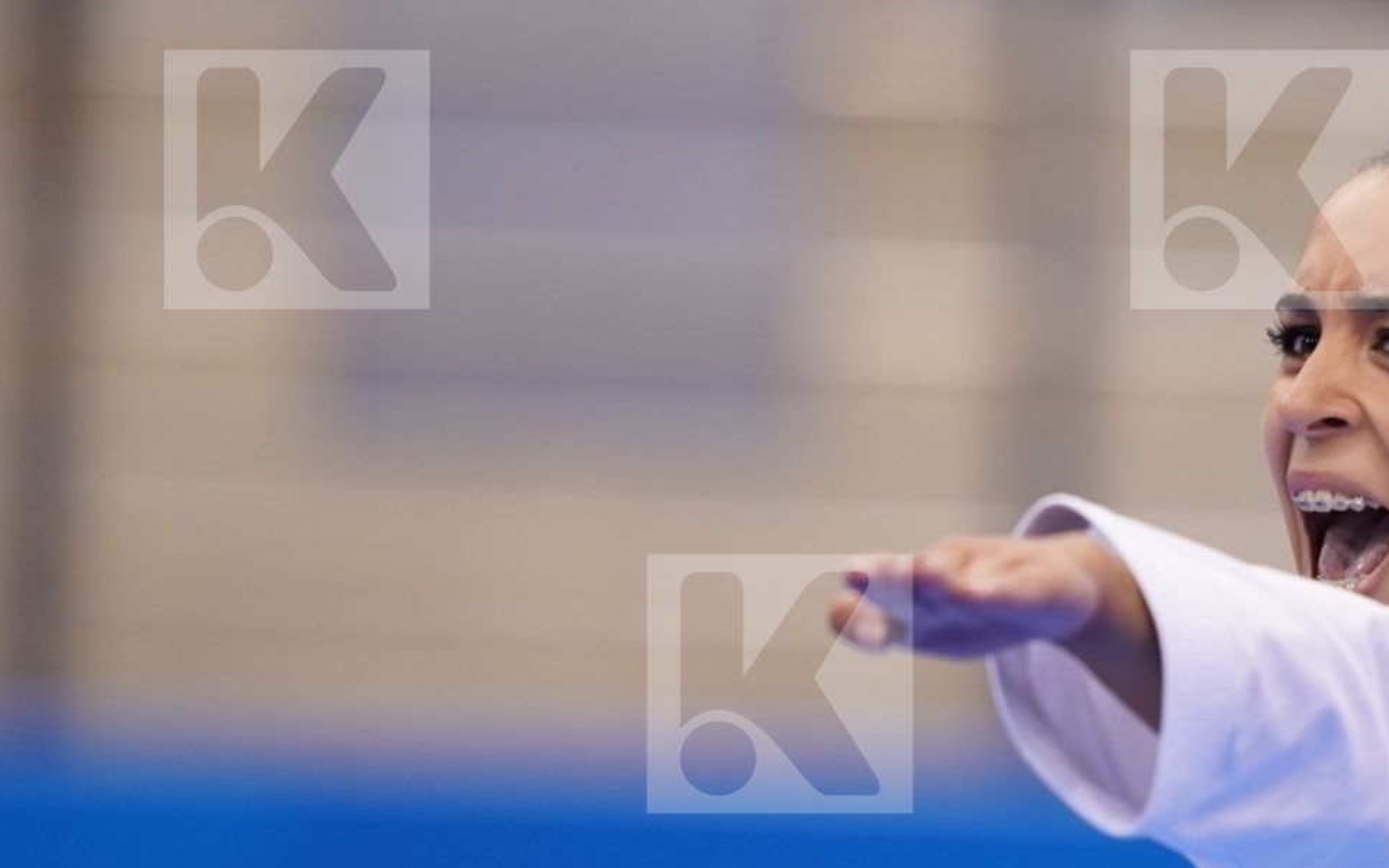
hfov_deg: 1.9
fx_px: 42781
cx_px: 1264
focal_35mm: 1130
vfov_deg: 1.2
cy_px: 684
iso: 640
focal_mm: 400
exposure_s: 1/500
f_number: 2.8
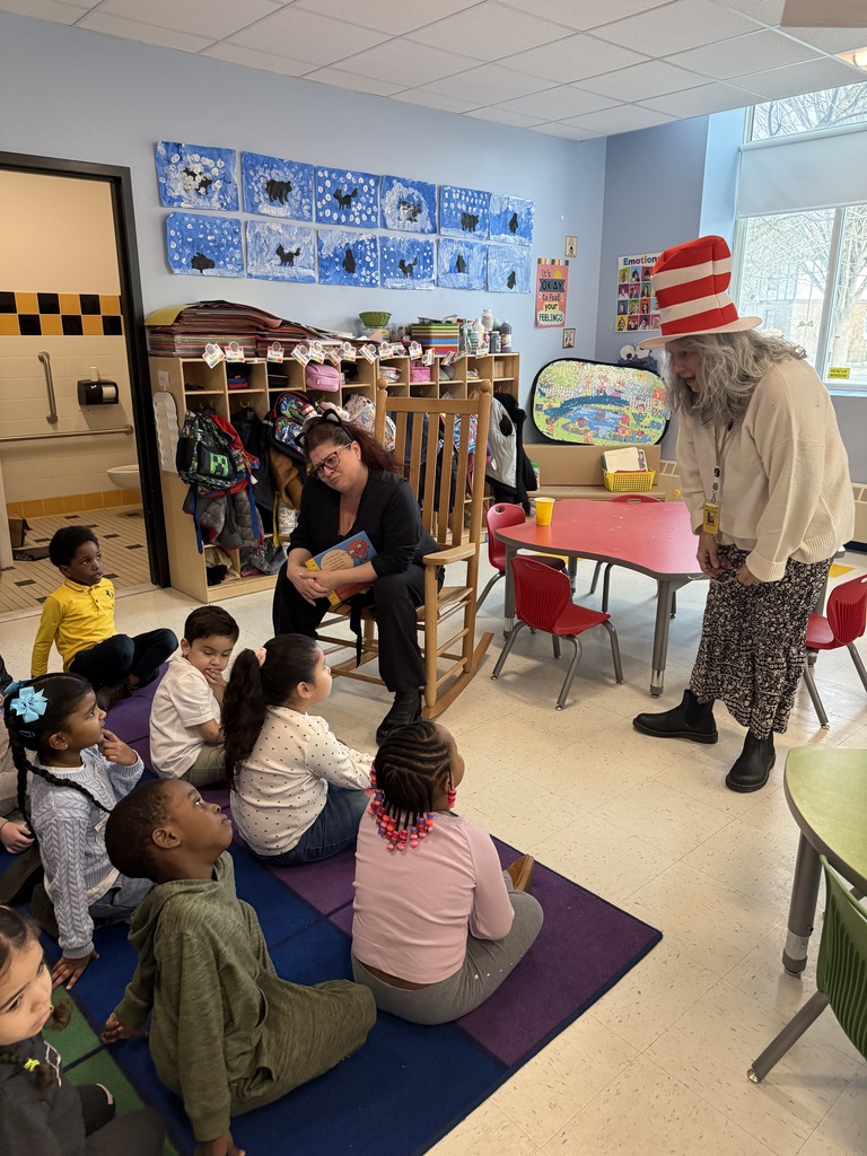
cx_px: 434
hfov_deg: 56.8
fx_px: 801
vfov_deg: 71.6
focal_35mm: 24
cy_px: 578
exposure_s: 1/301
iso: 400
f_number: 1.78
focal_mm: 6.76
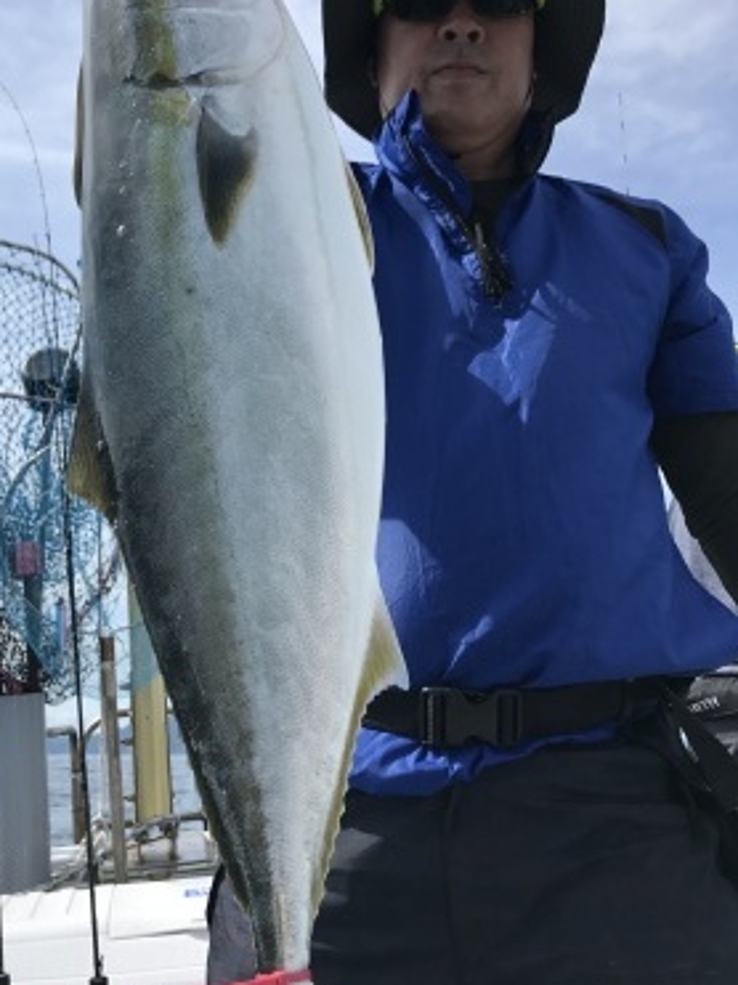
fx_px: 1052
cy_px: 401
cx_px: 254
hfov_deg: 38.3
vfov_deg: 49.9
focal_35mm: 37
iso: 20
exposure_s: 1/2740
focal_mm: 3.99
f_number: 1.8
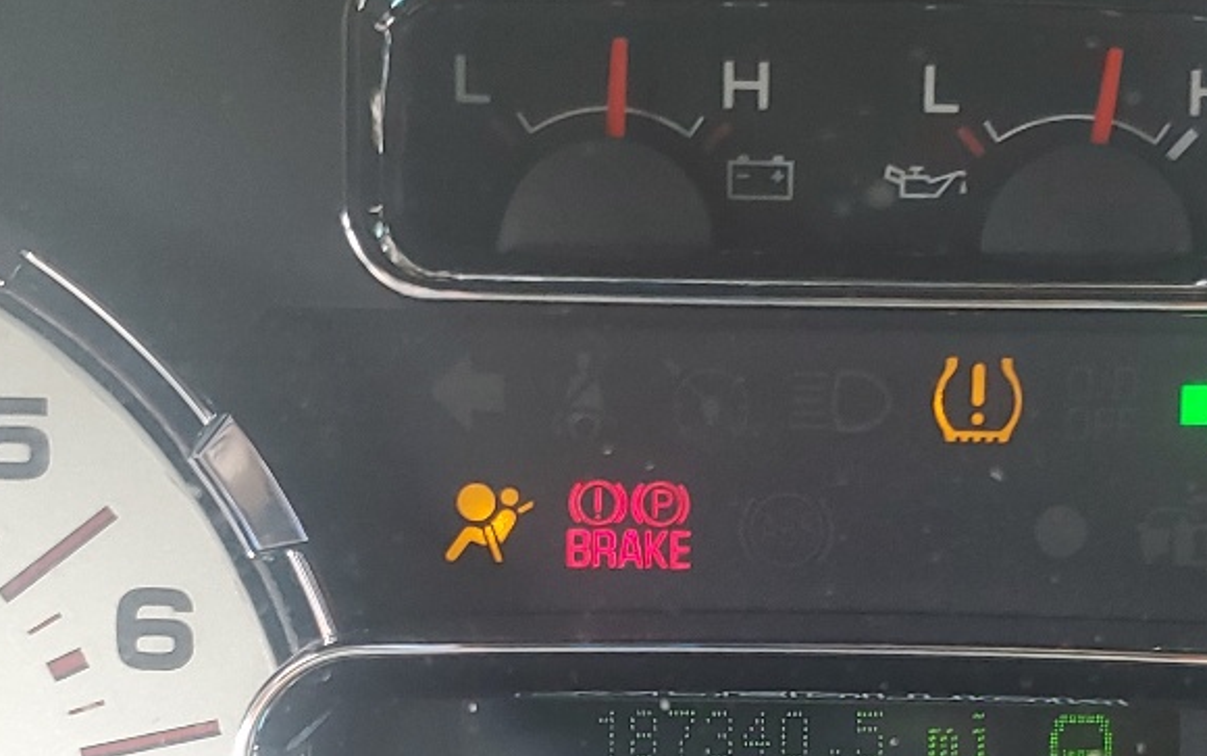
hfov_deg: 27.0
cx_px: 770
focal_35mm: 76
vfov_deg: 16.8
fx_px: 2501
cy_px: 744
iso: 58
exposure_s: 1/60.2
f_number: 1.5
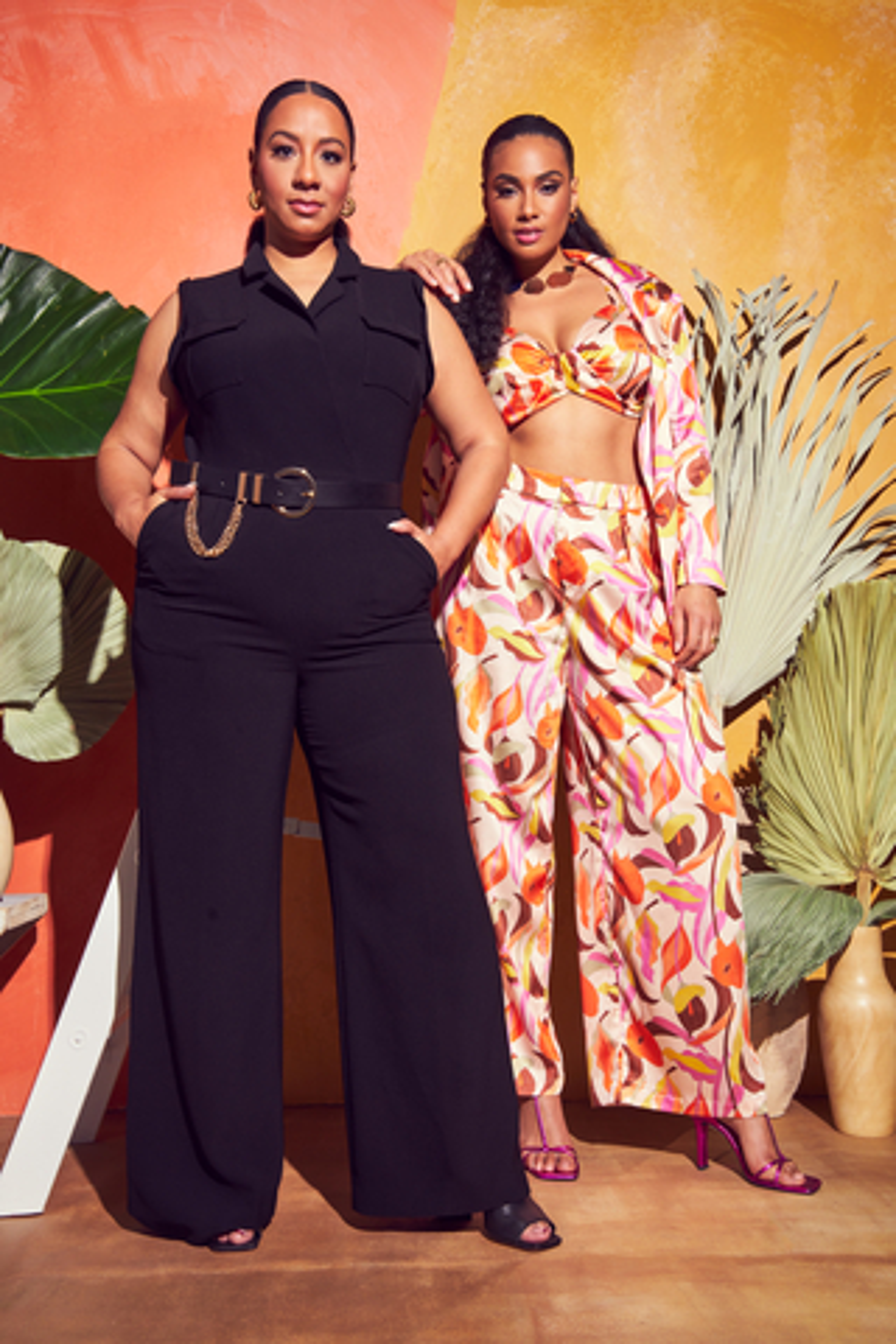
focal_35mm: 38
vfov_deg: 50.7
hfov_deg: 35.1
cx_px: 448
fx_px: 1419
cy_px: 672
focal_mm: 38
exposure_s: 1/160
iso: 640
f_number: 11
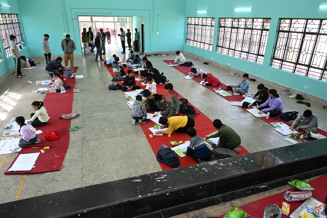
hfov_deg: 73.7
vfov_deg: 53.1
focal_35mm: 24
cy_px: 109
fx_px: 218
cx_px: 164
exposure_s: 1/100
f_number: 5.6
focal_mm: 16
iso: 640
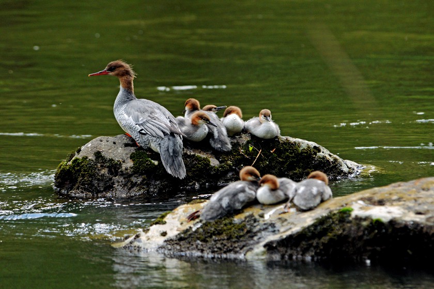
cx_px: 217
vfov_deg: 2.3
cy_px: 144
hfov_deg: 3.4
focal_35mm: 600
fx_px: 7225
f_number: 7.1
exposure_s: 1/400
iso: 640
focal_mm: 400
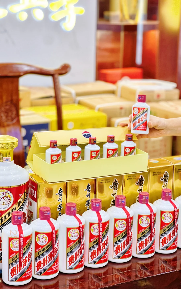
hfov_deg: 15.9
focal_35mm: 82
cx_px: 100
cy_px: 144
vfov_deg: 25.2
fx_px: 647
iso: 160
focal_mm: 9
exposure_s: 1/33
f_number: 2.8
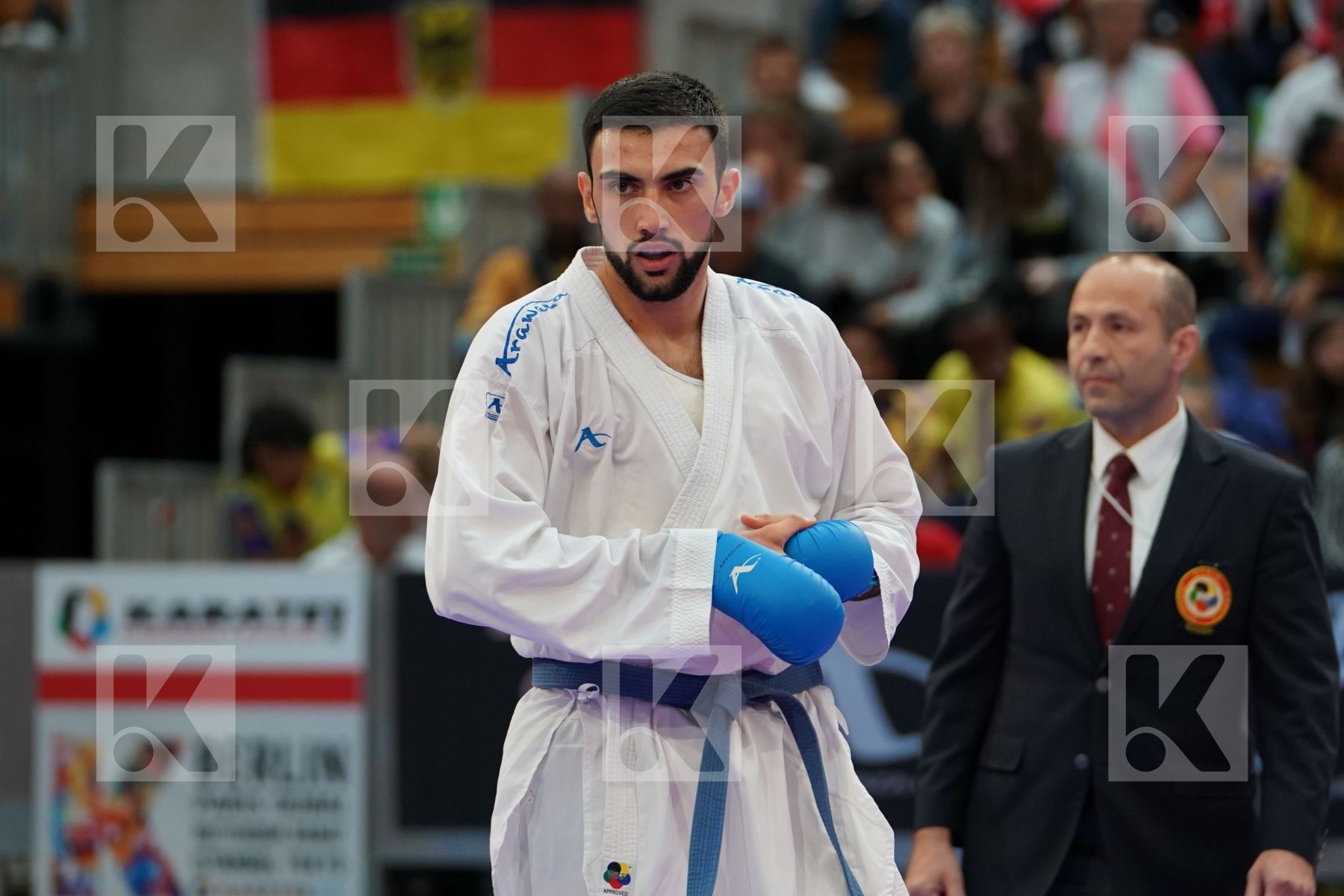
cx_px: 672
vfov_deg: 6.4
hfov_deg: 9.6
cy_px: 448
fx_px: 7989
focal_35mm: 214
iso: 1600
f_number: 2.8
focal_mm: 143
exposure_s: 1/1000
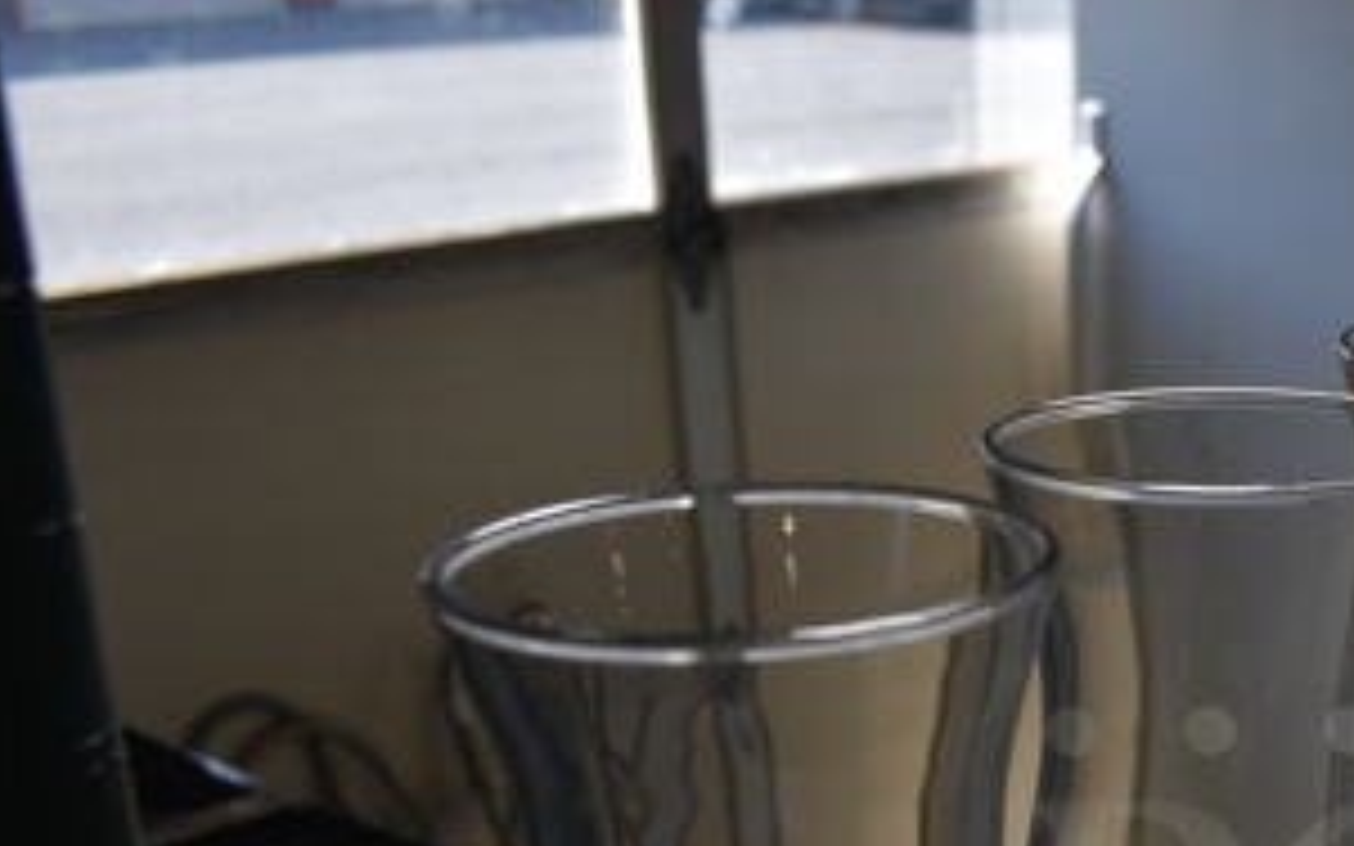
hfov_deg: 30.7
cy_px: 914
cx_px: 1350
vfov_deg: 20.1
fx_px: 2287
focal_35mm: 62
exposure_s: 1/250
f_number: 7.1
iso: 200
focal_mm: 20
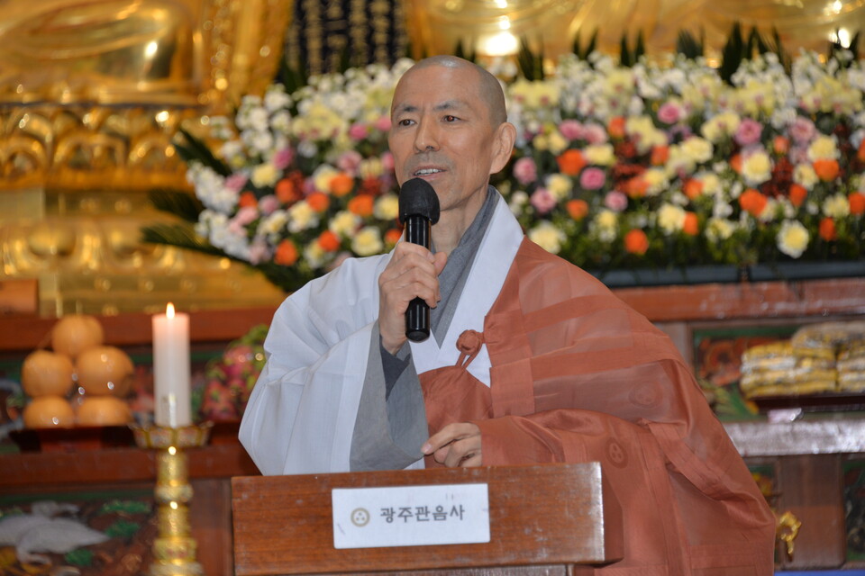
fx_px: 4565
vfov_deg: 7.2
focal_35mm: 190
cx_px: 432
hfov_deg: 10.8
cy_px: 288
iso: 800
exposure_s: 1/60
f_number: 5.6
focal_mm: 190
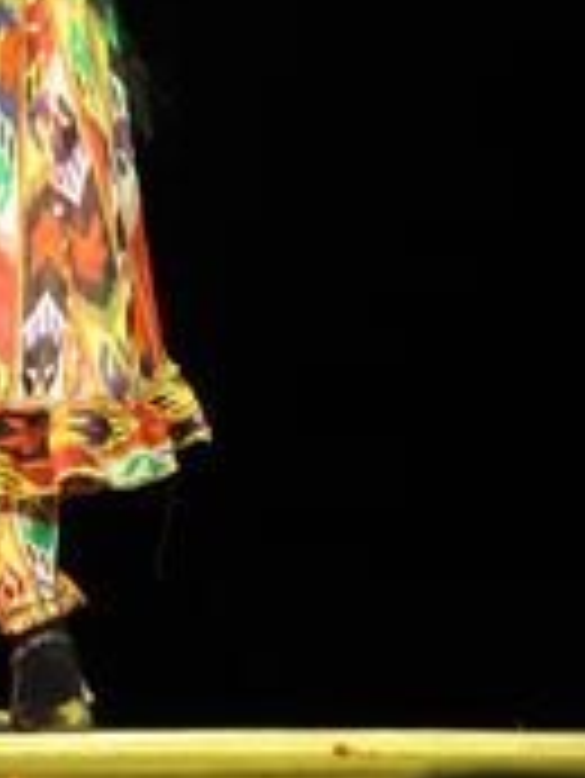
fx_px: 5244
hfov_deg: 6.4
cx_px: 63
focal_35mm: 233
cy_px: 2
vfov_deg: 8.4
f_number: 7.1
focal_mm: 70
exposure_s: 1/200
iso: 2000
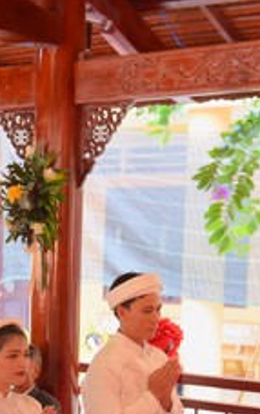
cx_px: -204
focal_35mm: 116
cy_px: 370
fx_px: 1312
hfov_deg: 10.6
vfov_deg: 17.7
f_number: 3.5
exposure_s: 1/125
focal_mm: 40
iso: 500
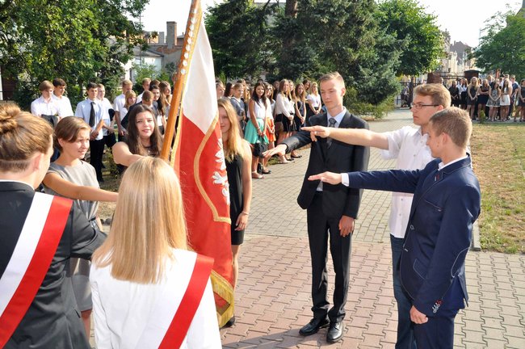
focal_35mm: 38
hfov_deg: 51.3
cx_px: 262
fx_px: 546
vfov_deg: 35.4
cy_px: 174
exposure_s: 1/200
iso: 400
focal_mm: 25
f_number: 13
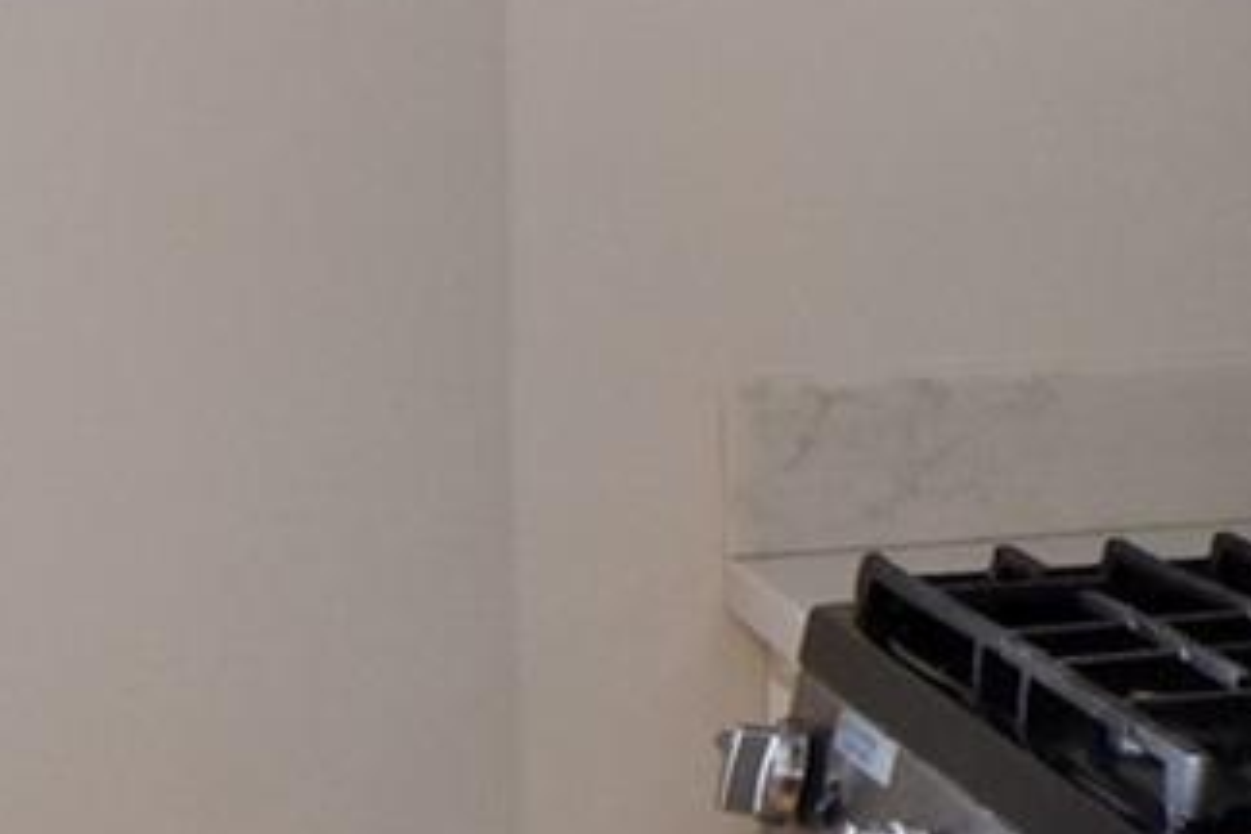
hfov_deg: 16.0
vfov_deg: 13.0
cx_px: 2390
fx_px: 3619
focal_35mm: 104
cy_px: 48
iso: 640
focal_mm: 11
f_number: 8
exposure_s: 1/50
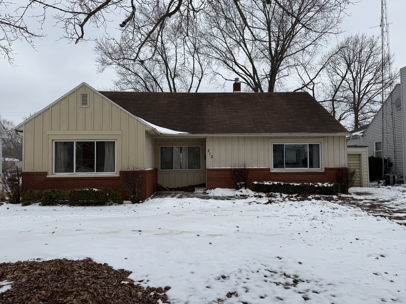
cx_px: 203
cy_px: 152
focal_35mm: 24
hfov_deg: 71.6
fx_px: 281
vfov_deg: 56.8
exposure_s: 1/4167
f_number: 1.78
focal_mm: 6.76
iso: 80
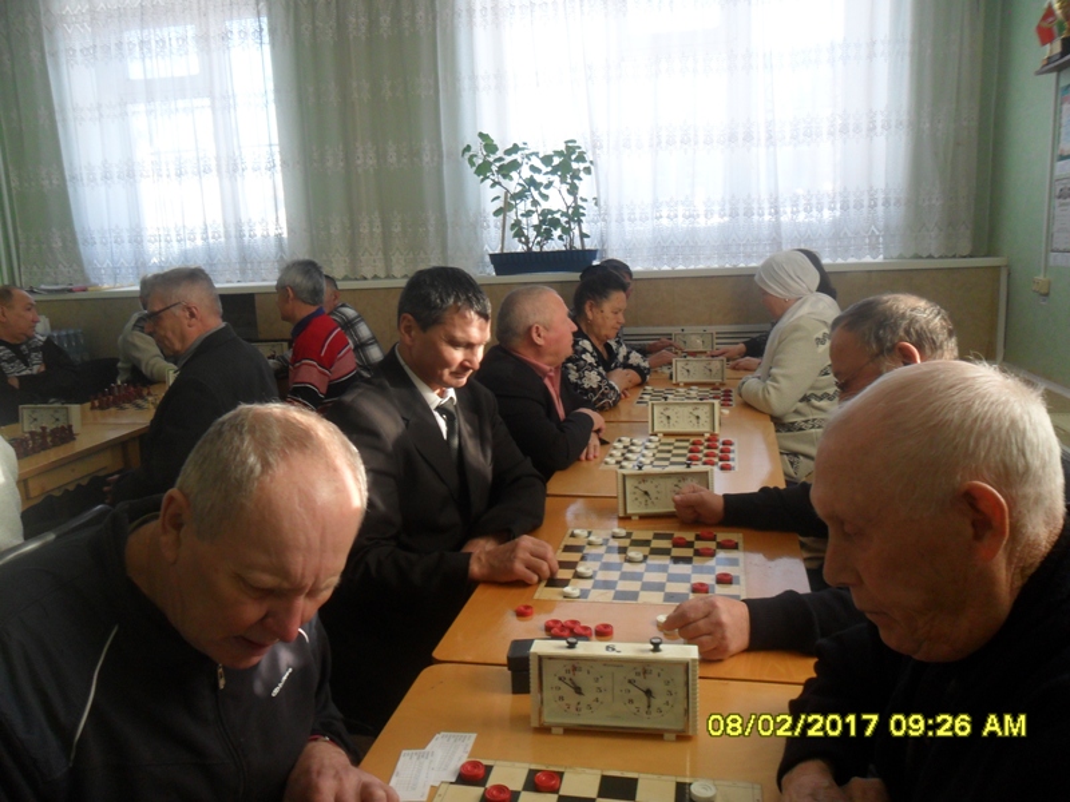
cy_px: 401
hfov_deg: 65.3
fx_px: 835
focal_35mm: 27
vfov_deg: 51.4
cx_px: 535
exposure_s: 1/60
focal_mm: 4.9
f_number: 3.5
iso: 100
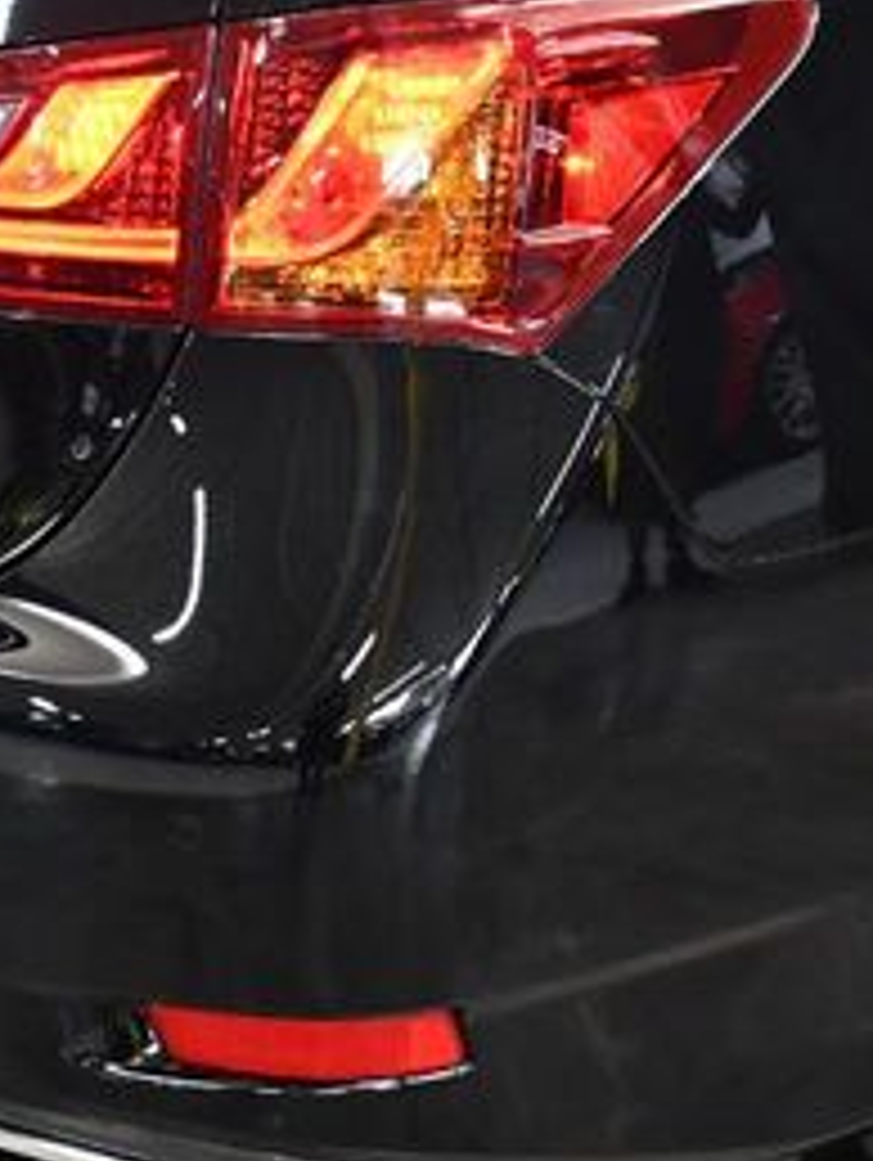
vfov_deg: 18.7
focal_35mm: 105
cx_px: 130
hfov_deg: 14.0
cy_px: 484
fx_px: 3525
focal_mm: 22
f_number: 3.8
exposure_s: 1/125
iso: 2800
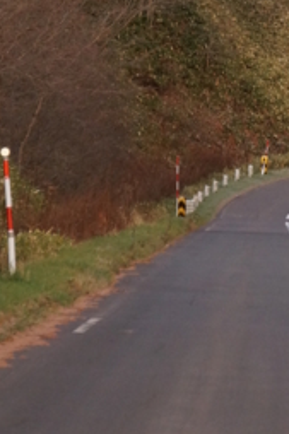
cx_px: 331
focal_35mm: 453
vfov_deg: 4.5
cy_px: -178
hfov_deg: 3.0
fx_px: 5462
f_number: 5.6
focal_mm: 96
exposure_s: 1/160
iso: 1000
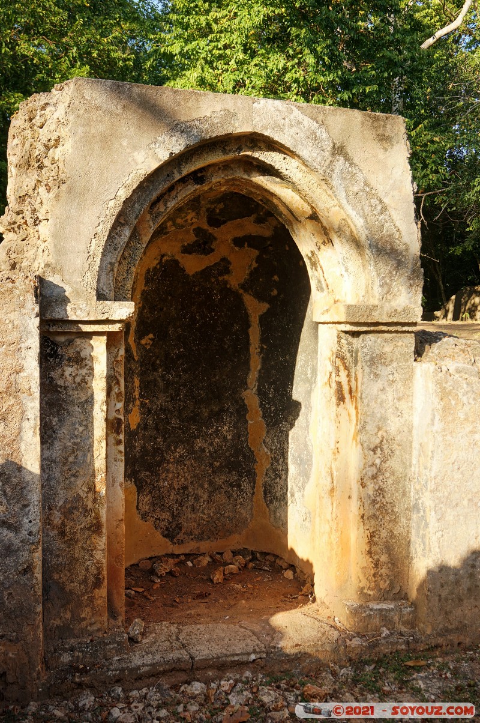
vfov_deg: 55.2
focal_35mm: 34
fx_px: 692
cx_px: 240
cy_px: 362
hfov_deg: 38.3
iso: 100
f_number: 5
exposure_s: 1/60
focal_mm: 23
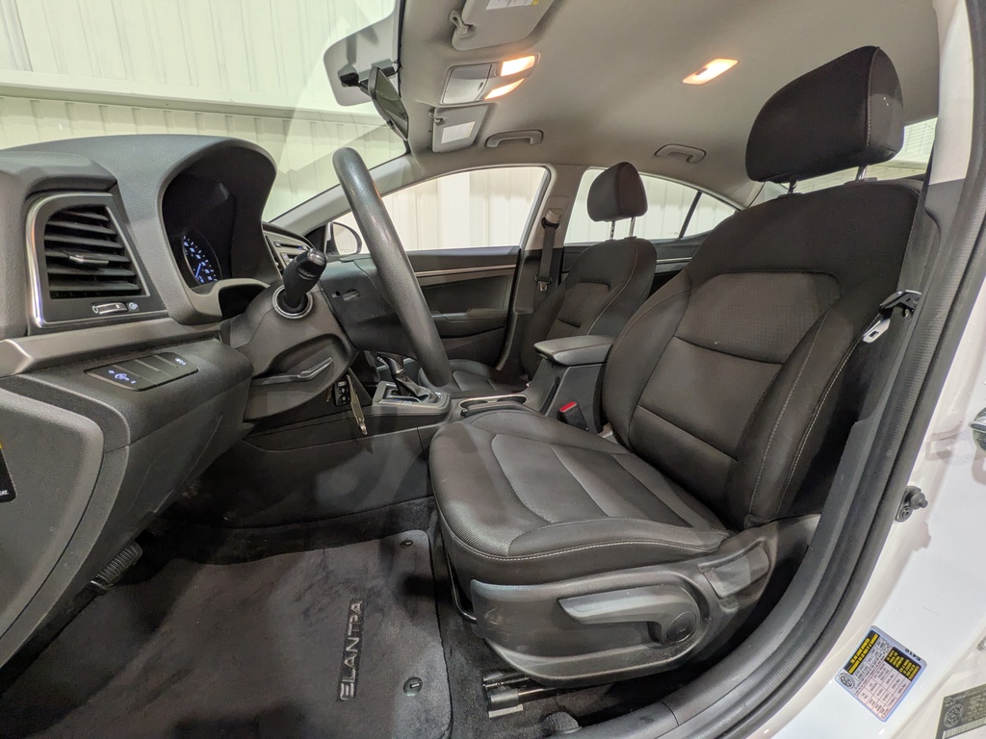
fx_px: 399
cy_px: 370
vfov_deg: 85.7
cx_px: 493
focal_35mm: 14
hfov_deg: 102.1
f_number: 2.2
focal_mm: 1.83
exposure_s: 1/50
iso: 89
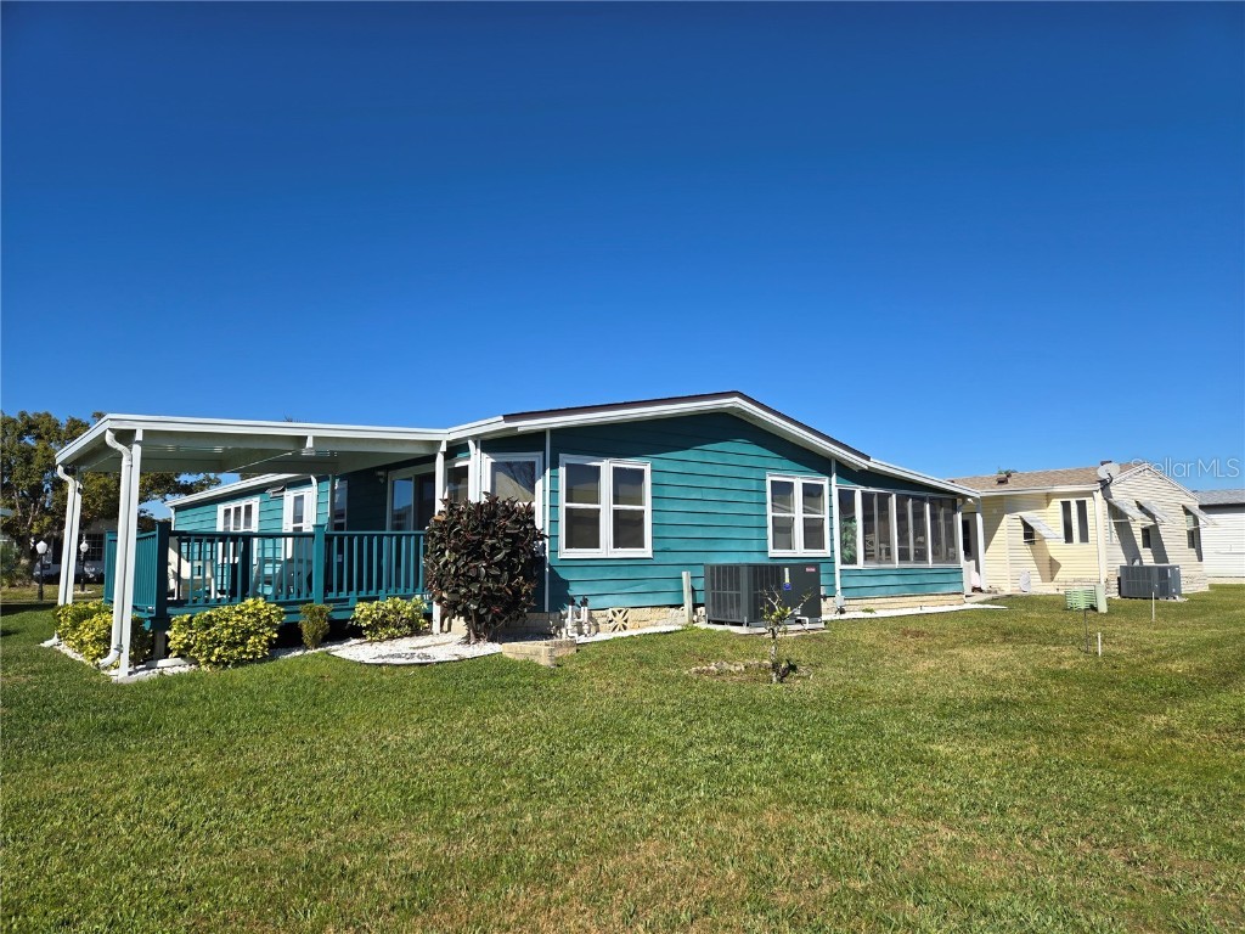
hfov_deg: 73.9
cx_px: 622
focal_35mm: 23
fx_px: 827
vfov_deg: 58.9
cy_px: 467
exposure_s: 1/2730
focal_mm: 5.4
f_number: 1.8
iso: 25
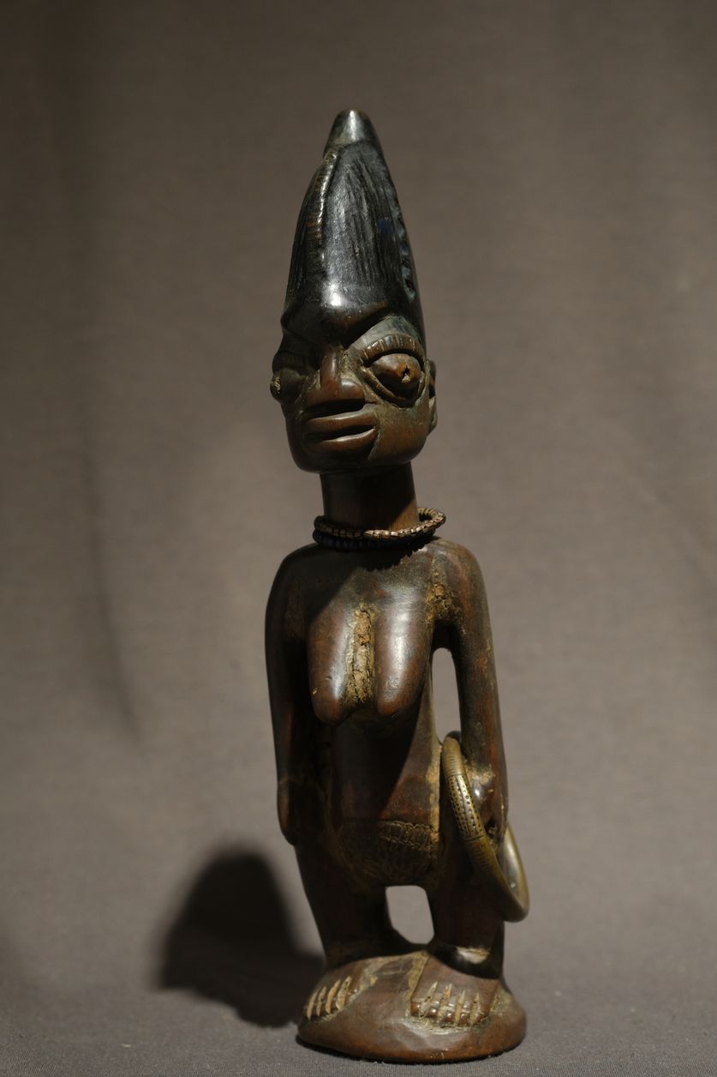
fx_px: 2689
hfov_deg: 15.2
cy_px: 538
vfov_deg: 22.6
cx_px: 358
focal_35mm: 90
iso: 800
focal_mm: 60
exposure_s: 1/58
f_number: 4
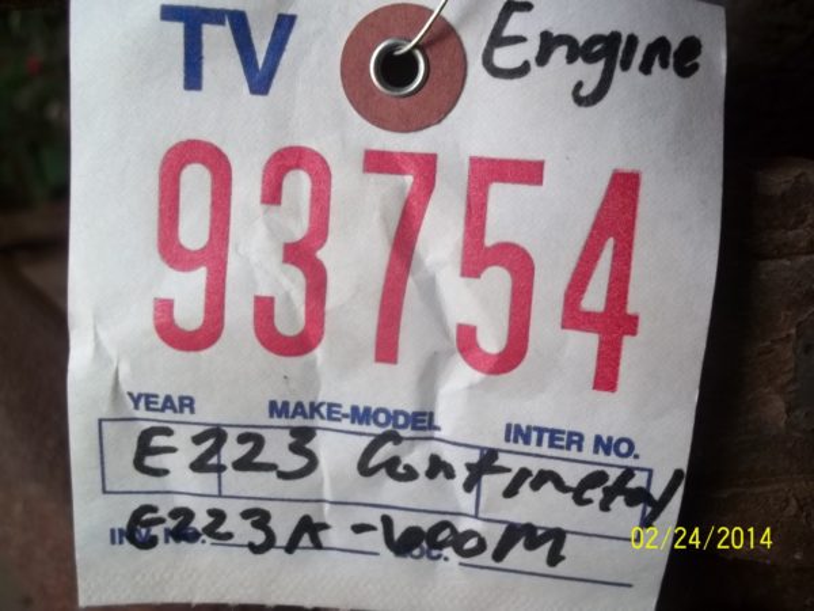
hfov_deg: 56.8
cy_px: 306
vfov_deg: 44.2
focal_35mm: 32
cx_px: 407
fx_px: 752
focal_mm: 5.7
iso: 64
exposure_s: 1/40
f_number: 2.9
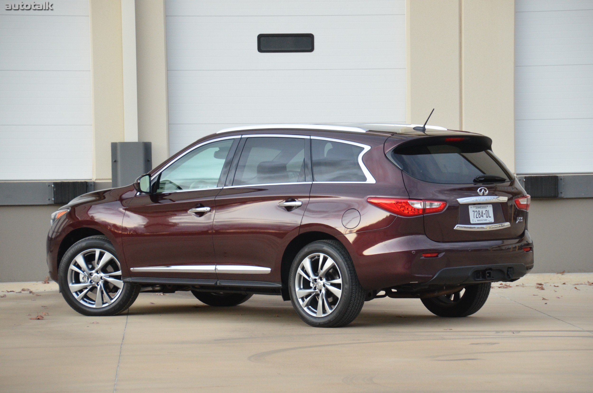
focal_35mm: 158
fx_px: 2589
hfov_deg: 13.1
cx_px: 296
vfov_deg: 8.7
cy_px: 196
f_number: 5.3
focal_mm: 105
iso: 1600
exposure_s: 1/60
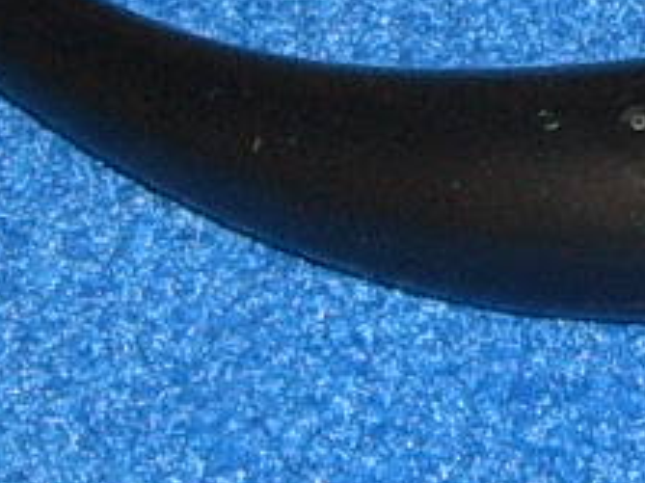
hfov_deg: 7.8
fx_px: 4674
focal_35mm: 251
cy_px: -29
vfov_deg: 5.9
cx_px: 885
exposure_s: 1/30
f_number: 5.8
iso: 69
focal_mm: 5.8
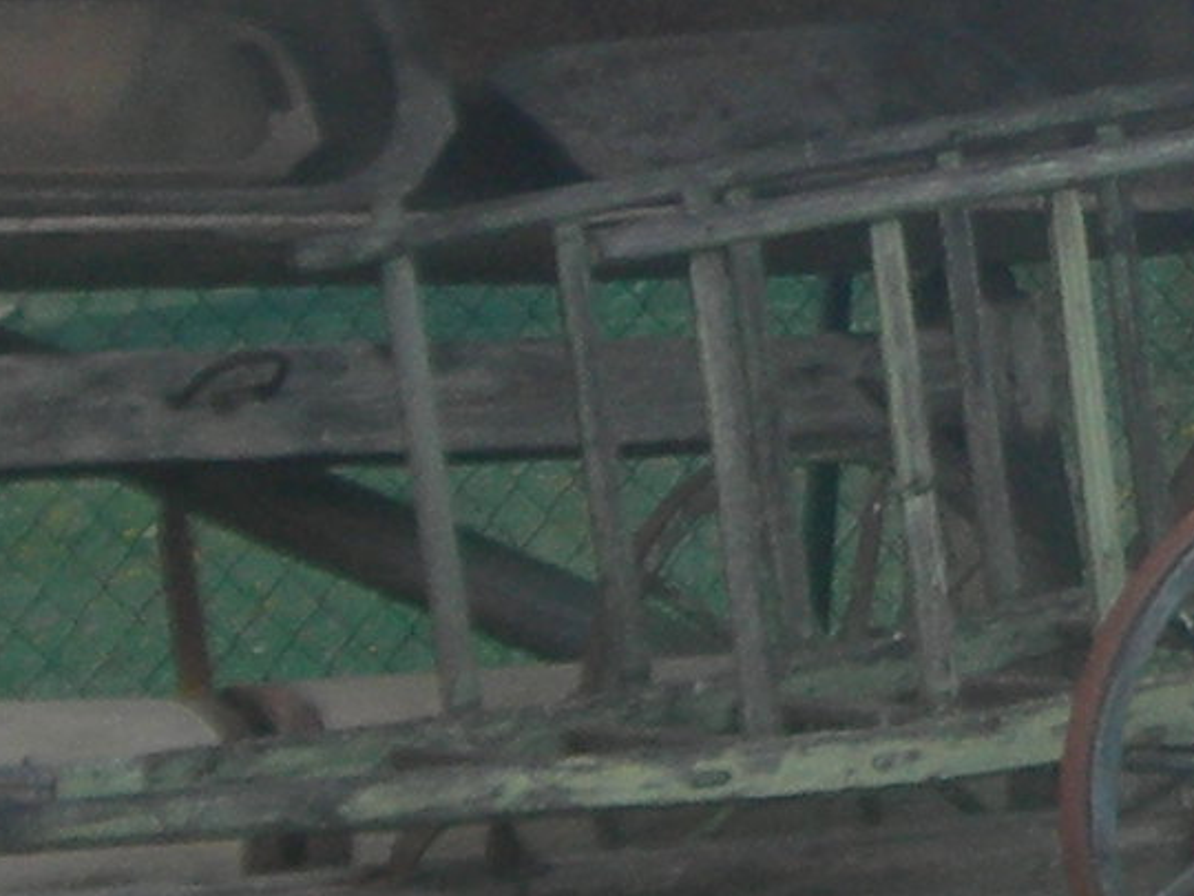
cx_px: 1652
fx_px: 7450
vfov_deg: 6.9
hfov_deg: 9.0
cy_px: 210
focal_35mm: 216
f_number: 2.8
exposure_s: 1/50.3
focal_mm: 7.8
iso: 50
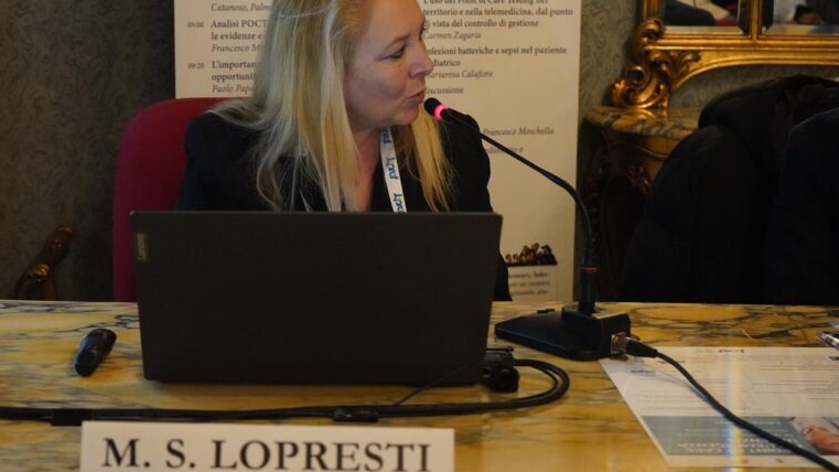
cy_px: 262
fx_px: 1535
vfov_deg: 17.5
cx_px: 336
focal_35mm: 69
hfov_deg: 30.5
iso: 10000
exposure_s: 1/125
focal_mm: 49
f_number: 5.6
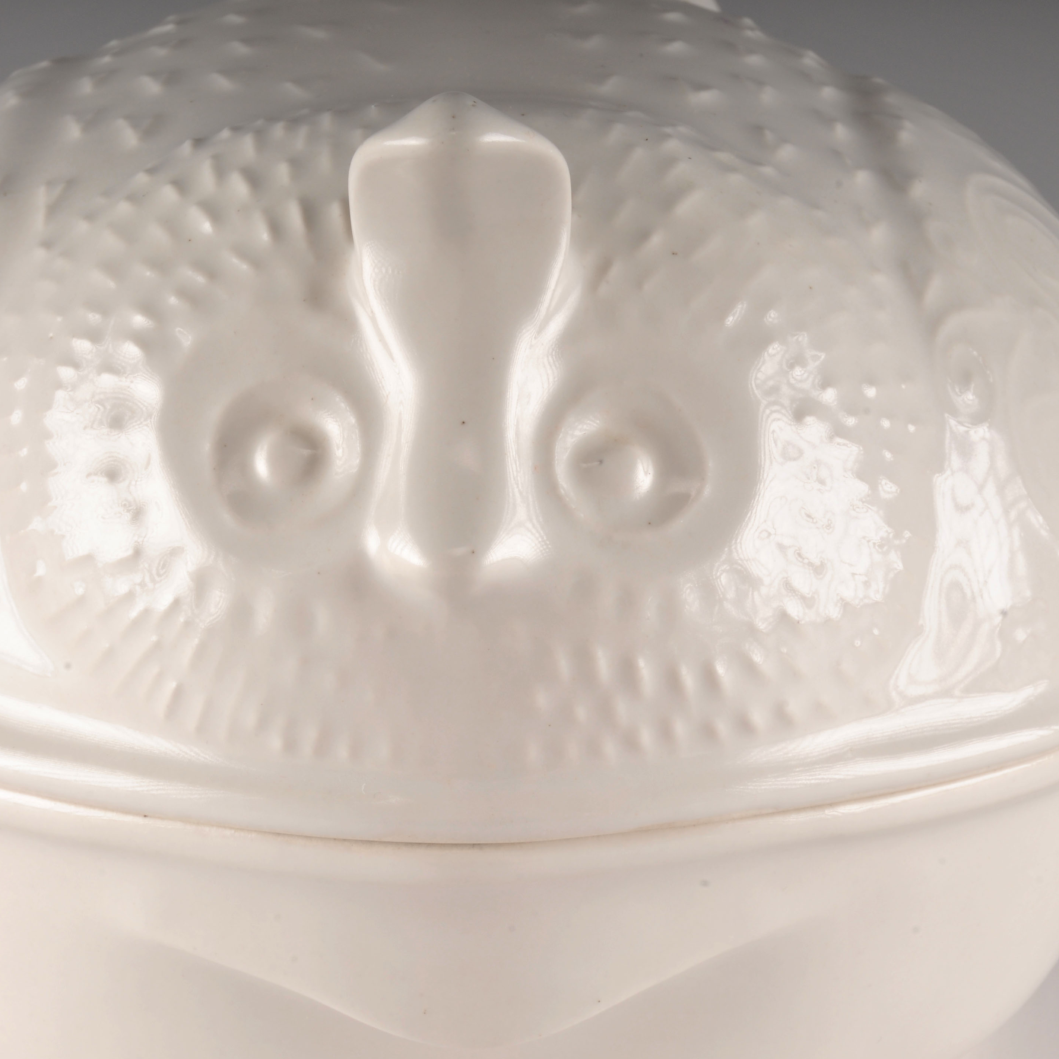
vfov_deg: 16.5
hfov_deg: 16.5
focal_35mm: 106
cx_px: 460
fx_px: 3656
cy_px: 530
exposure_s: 1/250
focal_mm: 55
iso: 125
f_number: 22
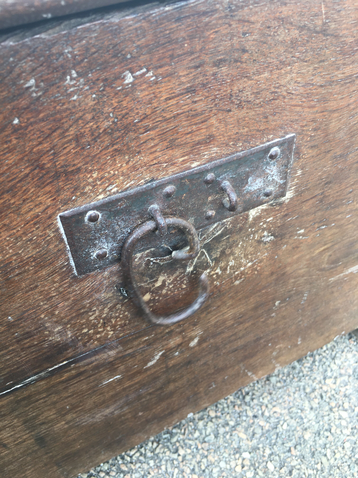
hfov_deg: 48.2
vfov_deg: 61.7
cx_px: 179
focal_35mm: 29
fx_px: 400
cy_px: 239
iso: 25
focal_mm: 4.15
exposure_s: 1/100
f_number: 2.2
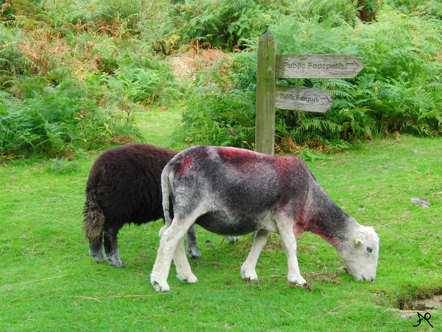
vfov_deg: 16.2
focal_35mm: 91
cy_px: 166
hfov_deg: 21.5
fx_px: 1162
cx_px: 221
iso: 100
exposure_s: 1/80
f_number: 6.1
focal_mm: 16.1
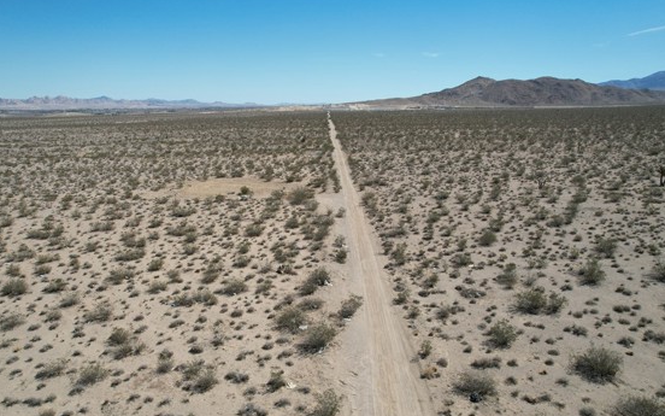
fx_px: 471
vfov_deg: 47.6
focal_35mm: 26
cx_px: 304
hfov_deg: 70.3
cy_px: 221
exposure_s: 1/2500
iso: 100
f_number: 2.8
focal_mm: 8.38
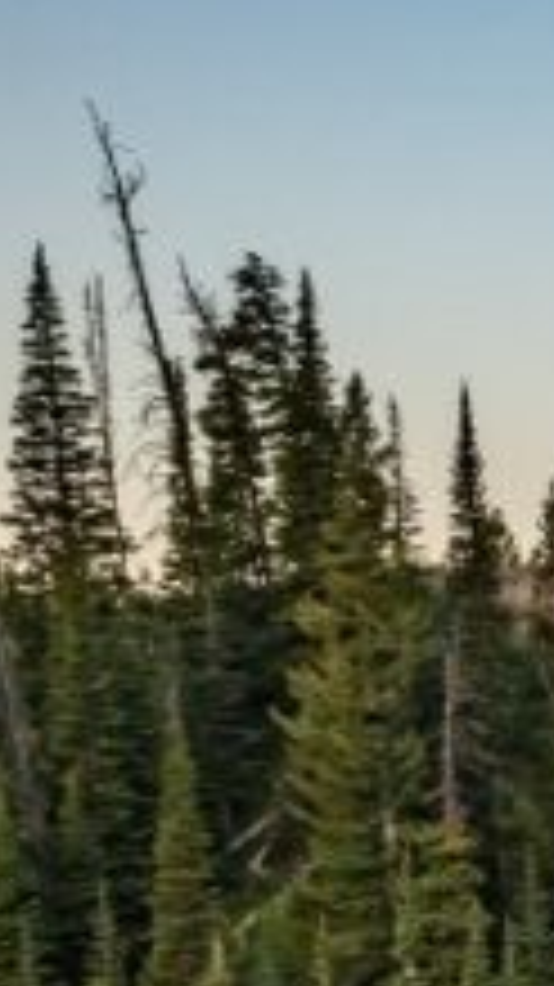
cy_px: 1189
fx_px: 3582
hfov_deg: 6.9
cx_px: 2207
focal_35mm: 137
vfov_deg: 15.1
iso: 100
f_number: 5.6
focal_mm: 10.26
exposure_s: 1/60
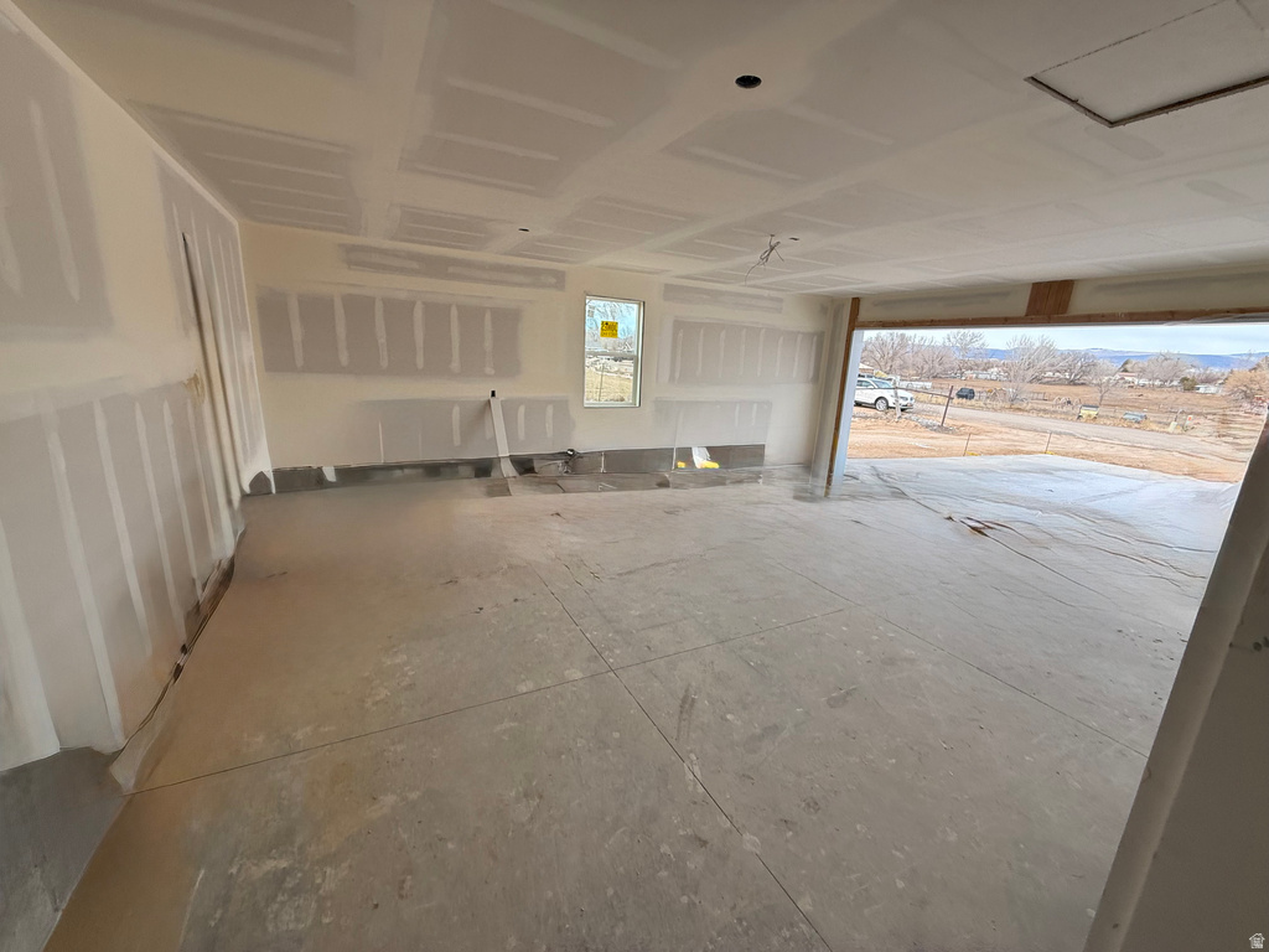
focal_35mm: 14
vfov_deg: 85.7
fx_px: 513
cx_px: 634
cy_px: 476
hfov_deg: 102.1
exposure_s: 1/376
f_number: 2.2
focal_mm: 2.22
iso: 64
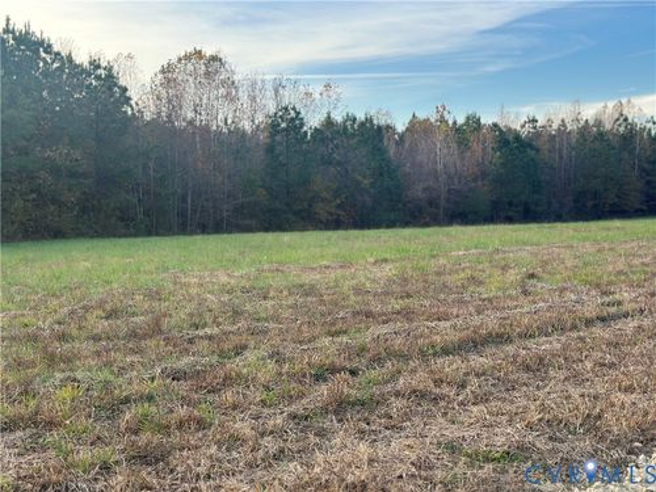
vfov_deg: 30.3
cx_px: 328
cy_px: 246
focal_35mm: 48
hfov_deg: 39.7
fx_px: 910
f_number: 1.78
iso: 80
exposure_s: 1/797
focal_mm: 6.86
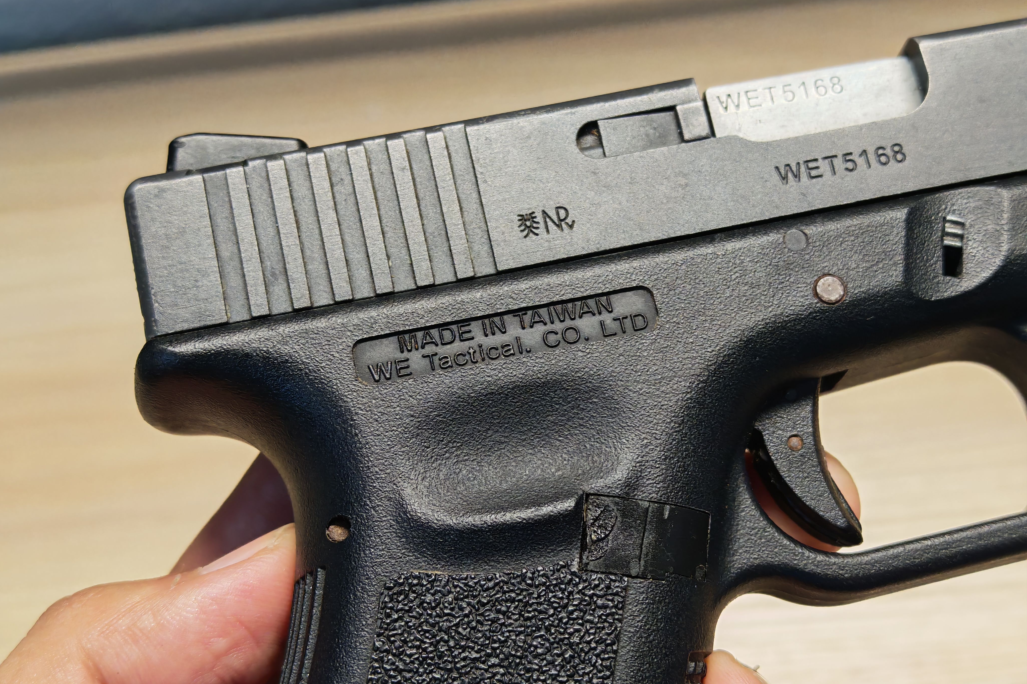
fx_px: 1426
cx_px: 514
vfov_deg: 27.0
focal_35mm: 50
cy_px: 345
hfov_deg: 39.6
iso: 125
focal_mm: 6.83
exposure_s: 1/100
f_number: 2
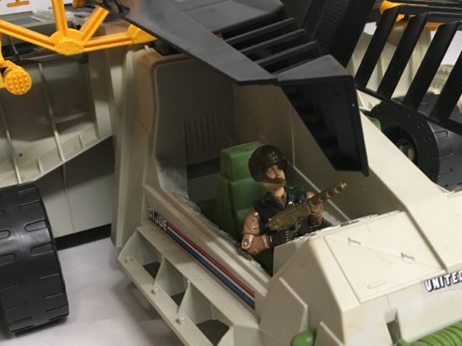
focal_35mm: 40
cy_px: 182
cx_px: 200
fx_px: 534
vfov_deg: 36.0
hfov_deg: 46.7
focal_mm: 4.15
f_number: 2.2
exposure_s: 1/20
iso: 200
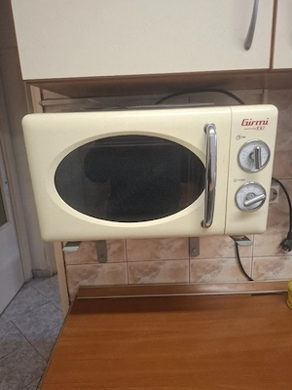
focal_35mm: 23
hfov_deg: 58.9
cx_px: 146
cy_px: 195
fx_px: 259
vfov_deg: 73.9
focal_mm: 5.54
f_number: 1.8
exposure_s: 1/50
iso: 250
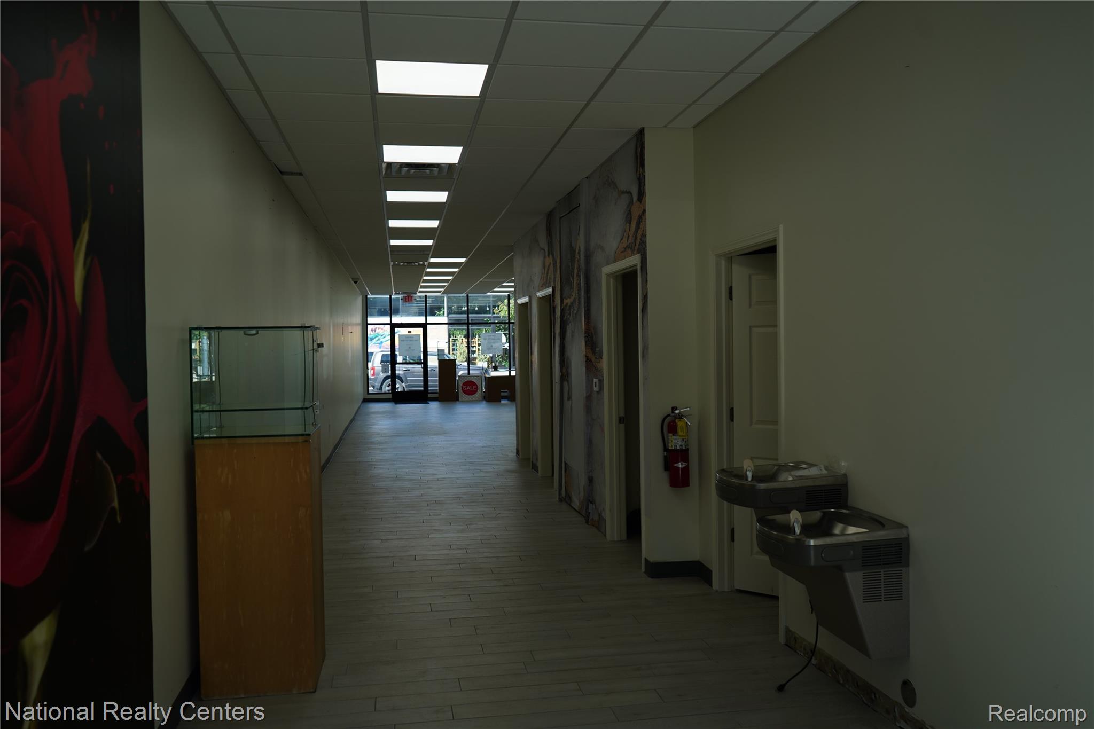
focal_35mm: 28
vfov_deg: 46.4
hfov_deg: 65.5
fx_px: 851
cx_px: 547
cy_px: 364
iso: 100
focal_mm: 28
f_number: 4
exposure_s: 1/200
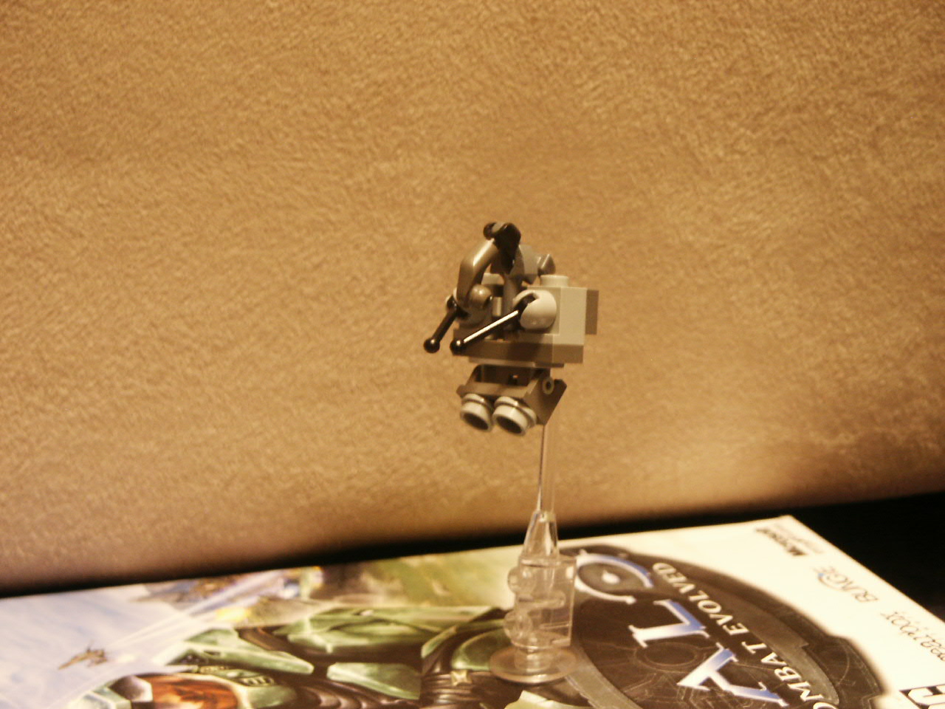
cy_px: 354
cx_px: 472
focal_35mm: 78
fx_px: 2129
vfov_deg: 18.9
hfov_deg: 25.0
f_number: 3.6
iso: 200
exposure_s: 1/6
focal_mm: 15.53
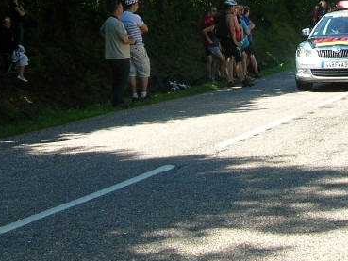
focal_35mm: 97
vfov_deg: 14.8
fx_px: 975
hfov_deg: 20.2
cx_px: 220
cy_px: -49
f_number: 2.8
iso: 50
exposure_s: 1/370
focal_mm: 5.8
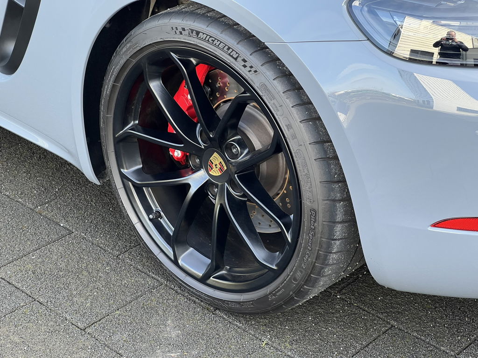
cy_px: 179
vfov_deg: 19.1
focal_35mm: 77
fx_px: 1063
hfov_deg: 25.3
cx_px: 239
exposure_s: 1/99
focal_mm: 9
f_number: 2.8
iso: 80
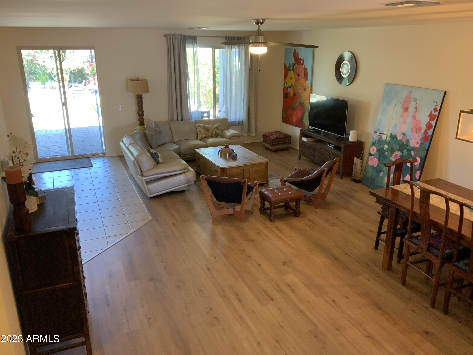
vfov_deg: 48.2
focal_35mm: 29
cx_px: 236
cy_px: 178
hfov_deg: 61.7
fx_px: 396
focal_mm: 3
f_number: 1.8
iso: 160
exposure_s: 1/60
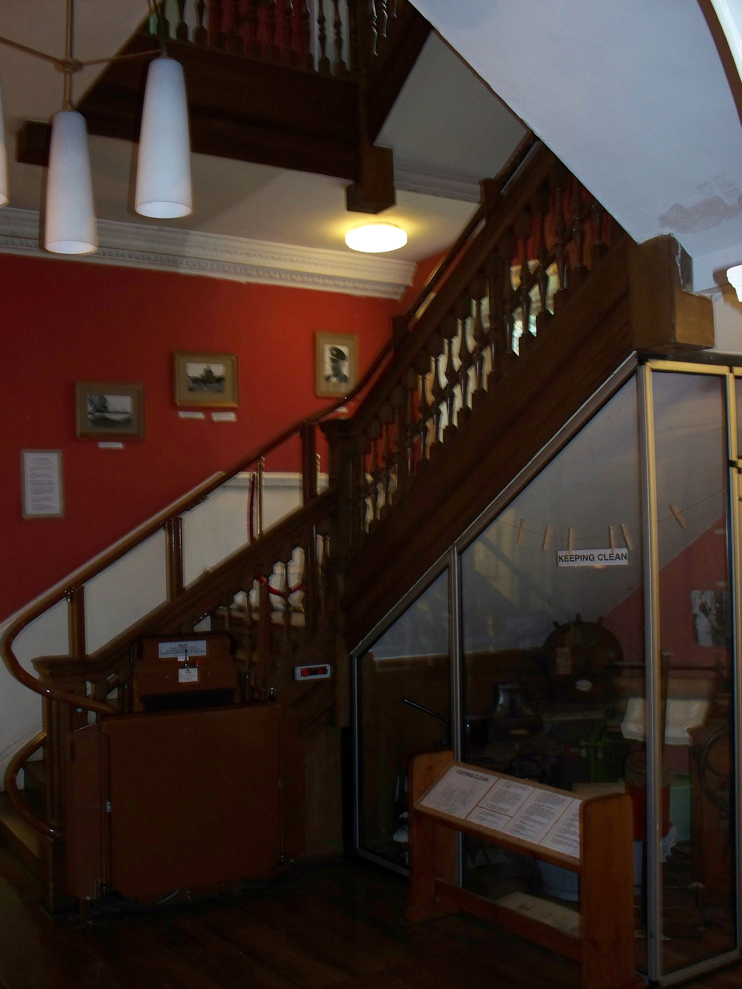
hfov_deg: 39.7
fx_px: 1029
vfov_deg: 51.4
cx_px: 371
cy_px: 494
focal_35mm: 36
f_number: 2.8
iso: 200
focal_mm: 7.54
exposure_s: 1/30
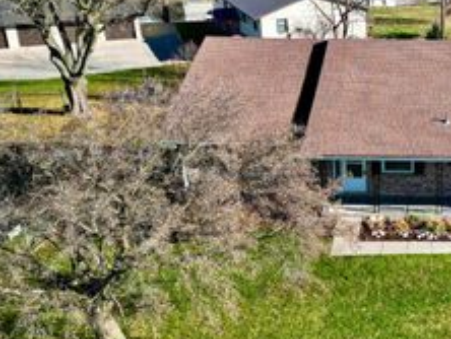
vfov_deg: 27.0
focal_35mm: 54
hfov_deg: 32.9
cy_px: 131
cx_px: 439
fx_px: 704
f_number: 1.7
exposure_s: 1/2000
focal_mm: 6.72
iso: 200
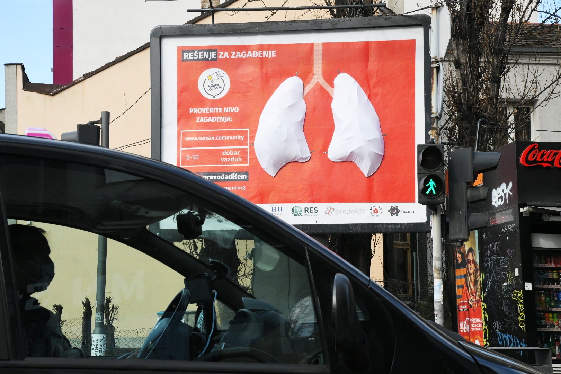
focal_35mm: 70
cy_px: 187
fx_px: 1091
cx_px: 280
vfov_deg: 19.5
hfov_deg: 28.8
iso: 4000
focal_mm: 70
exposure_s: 1/800
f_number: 18
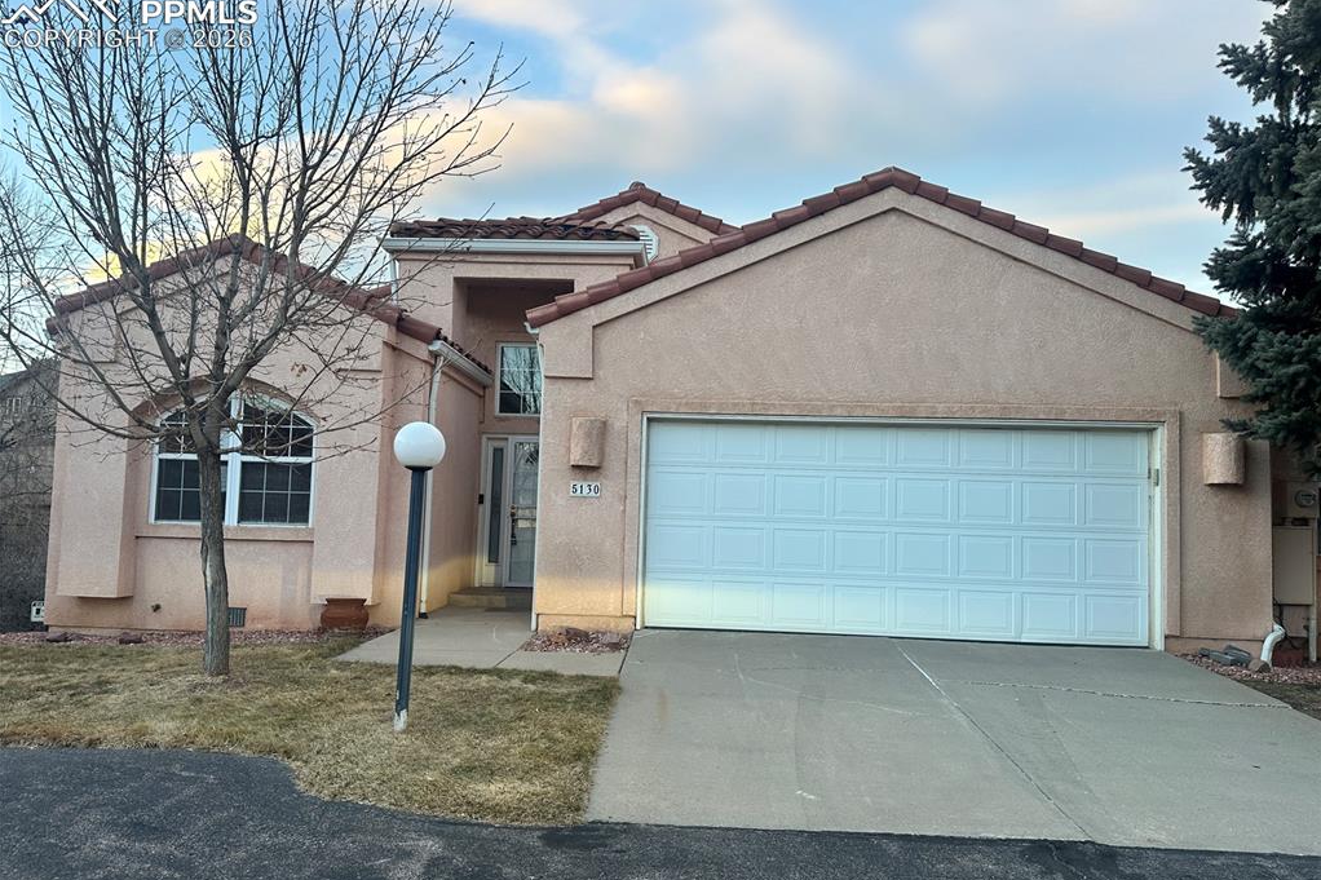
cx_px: 660
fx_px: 917
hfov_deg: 71.5
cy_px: 472
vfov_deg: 51.2
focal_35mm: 25
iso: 64
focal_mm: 6.86
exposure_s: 1/121
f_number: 1.78
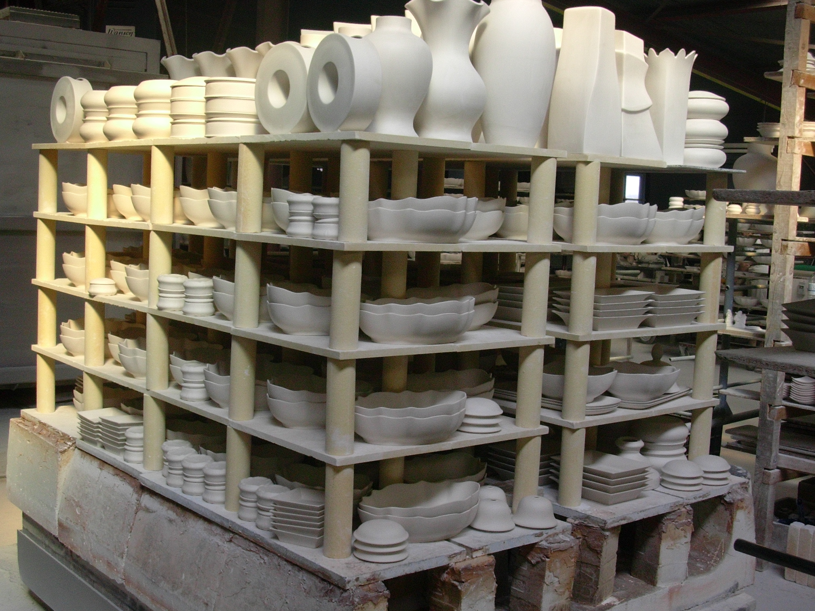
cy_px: 306
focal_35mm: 45
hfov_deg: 42.1
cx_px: 408
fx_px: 1059
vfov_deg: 32.2
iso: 70
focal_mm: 6.7
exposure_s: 1/249
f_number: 2.9
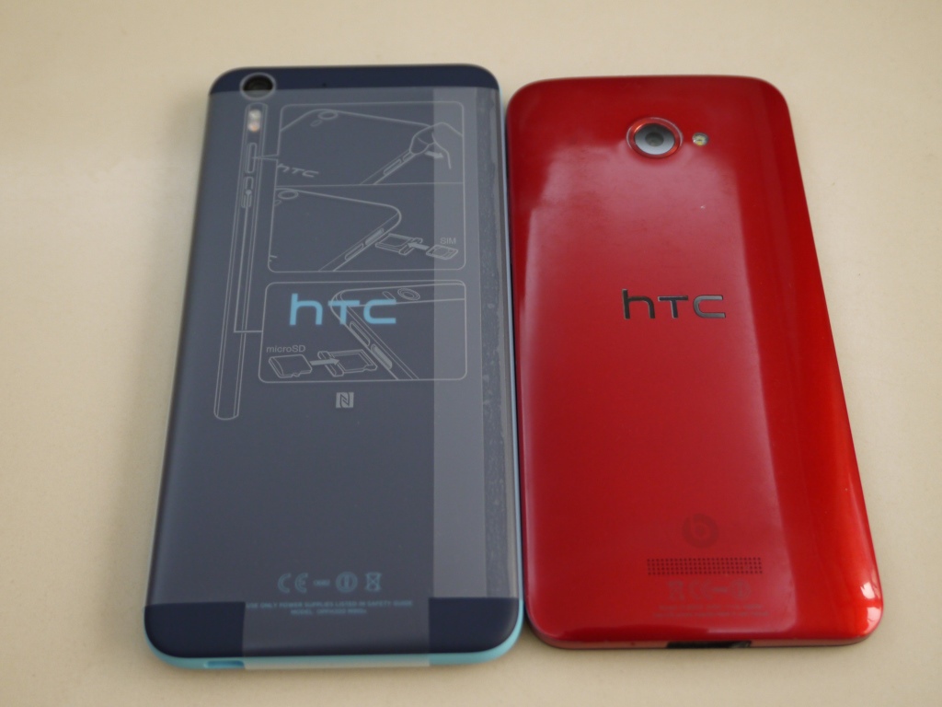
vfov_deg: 32.9
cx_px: 471
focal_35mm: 44
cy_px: 354
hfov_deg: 42.9
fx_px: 1197
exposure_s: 1/60
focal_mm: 22
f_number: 4.6
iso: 500
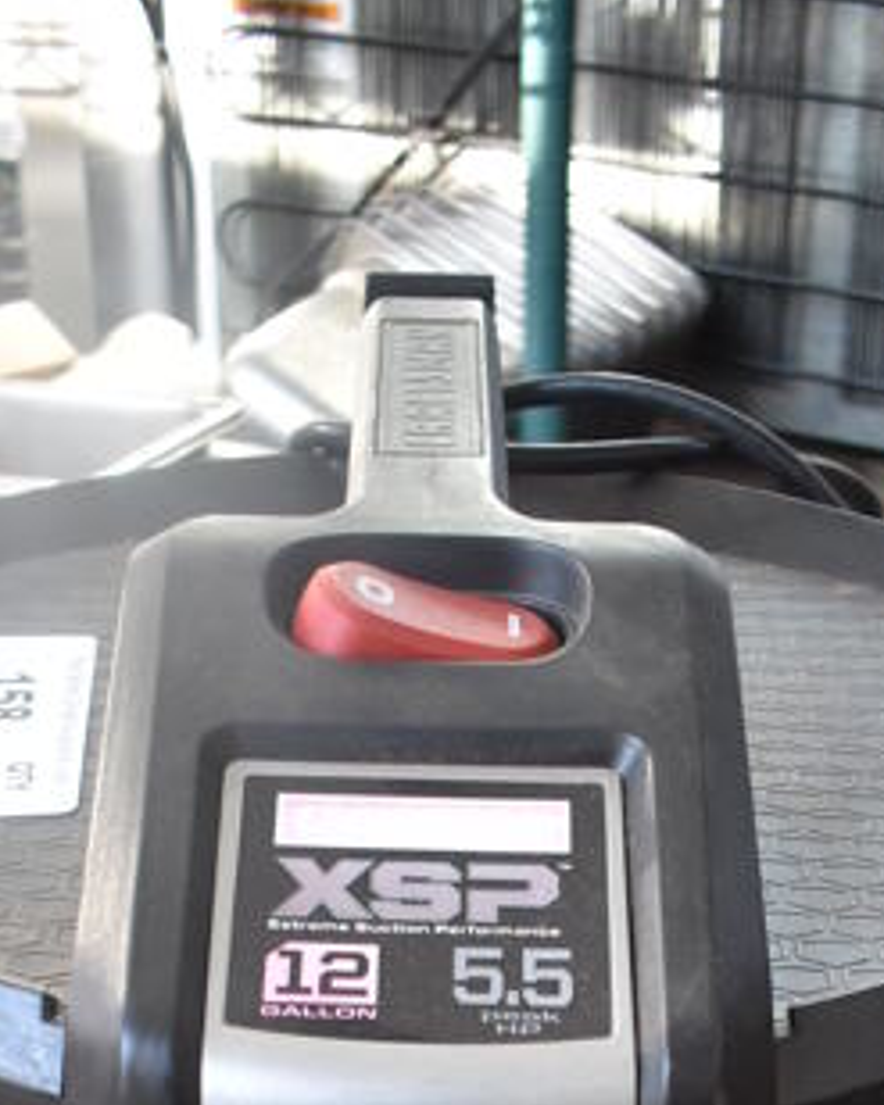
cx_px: 397
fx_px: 2454
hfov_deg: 20.4
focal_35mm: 75
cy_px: 1507
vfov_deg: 22.3
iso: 800
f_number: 3.5
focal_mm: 18
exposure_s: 1/125
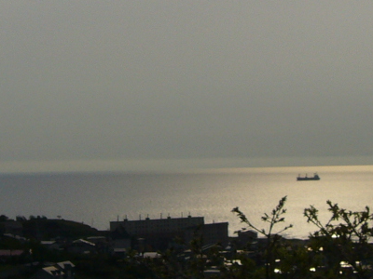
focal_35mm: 112
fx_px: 1207
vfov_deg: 13.1
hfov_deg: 17.6
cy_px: 47
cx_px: 206
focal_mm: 5.8
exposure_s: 1/1300
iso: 80
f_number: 5.6
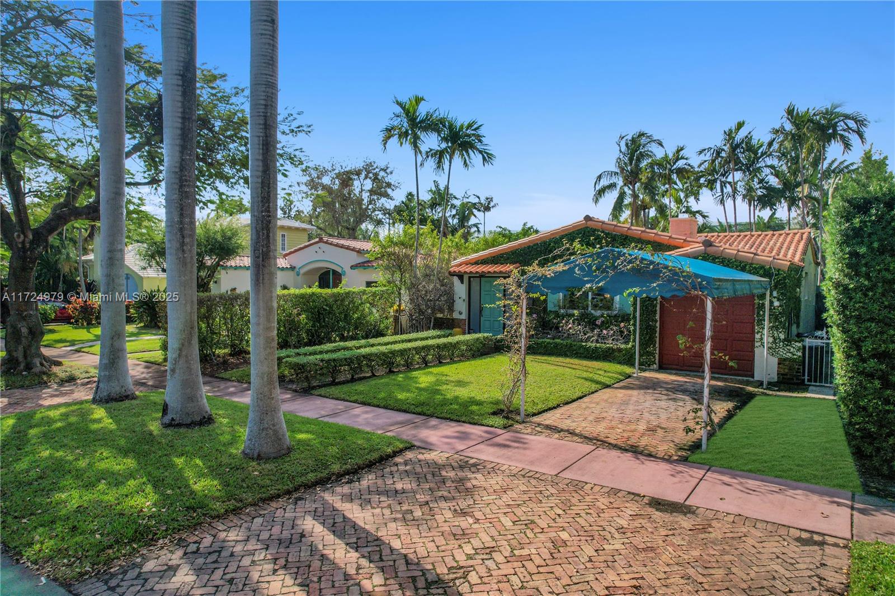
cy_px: 298
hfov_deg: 78.6
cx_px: 448
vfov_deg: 57.2
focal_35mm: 22
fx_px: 547
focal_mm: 8.38
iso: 100
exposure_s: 1/3000
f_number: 2.8
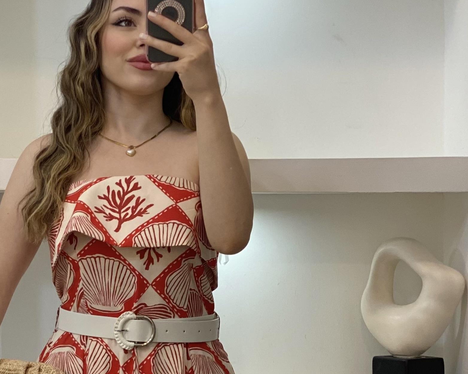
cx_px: 109
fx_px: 1759
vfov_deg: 11.9
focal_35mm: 127
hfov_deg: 15.1
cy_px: 454
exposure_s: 1/100
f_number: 2
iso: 80
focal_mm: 6
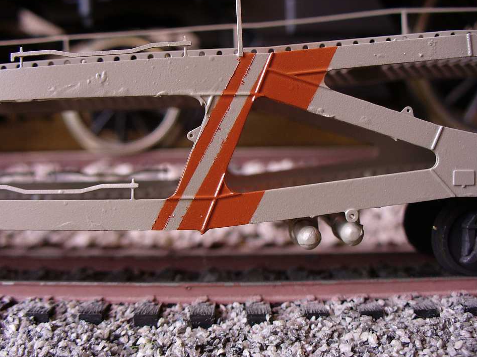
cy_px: 177
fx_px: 551
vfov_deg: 36.0
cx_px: 225
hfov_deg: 46.8
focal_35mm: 40
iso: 100
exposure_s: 1/40
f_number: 2.8
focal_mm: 6.1
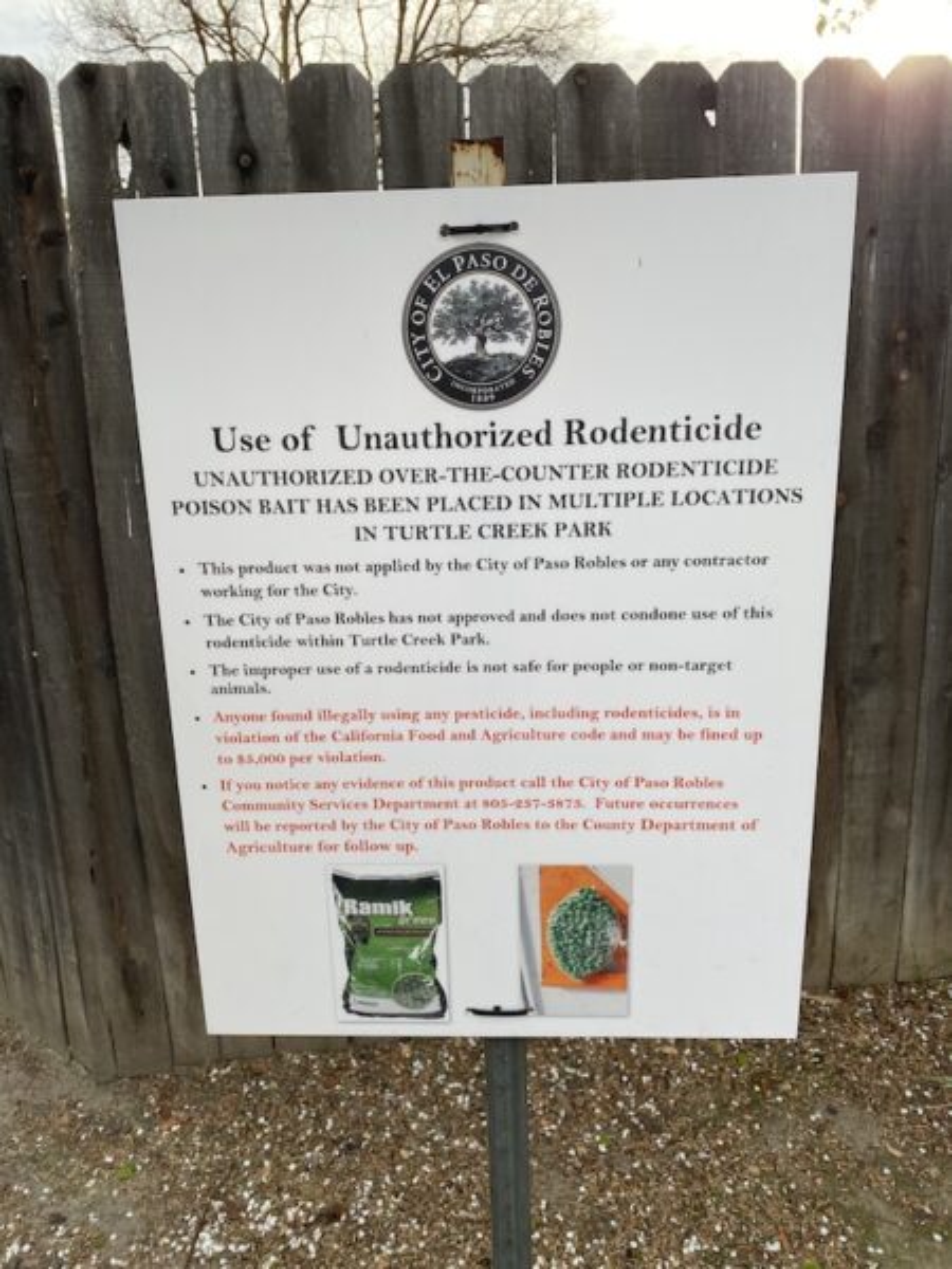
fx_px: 953
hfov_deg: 53.1
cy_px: 634
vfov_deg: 67.3
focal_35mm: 26
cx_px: 476
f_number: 1.8
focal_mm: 4.25
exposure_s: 1/458
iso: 32
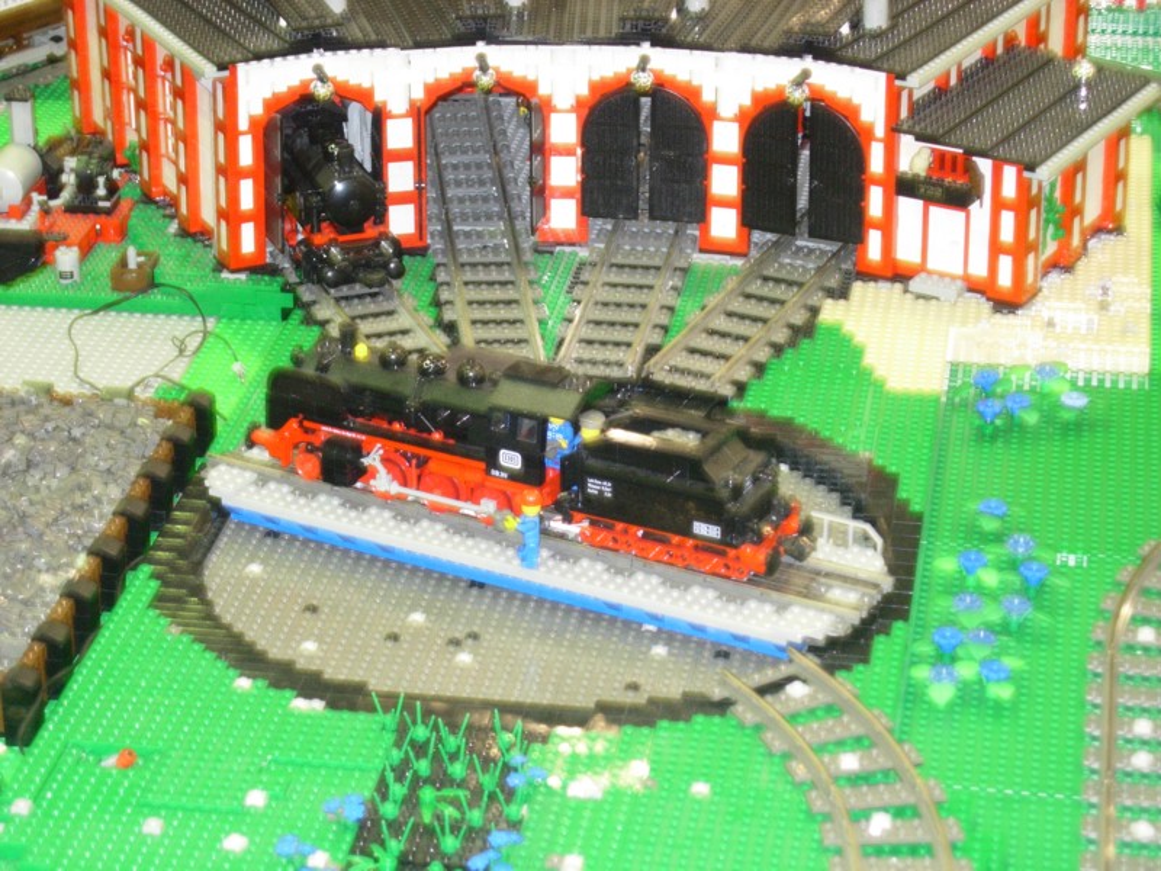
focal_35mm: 113
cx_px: 580
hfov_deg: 17.4
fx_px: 3790
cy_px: 436
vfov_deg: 13.1
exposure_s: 1/4.3
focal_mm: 23.4
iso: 200
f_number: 4.9
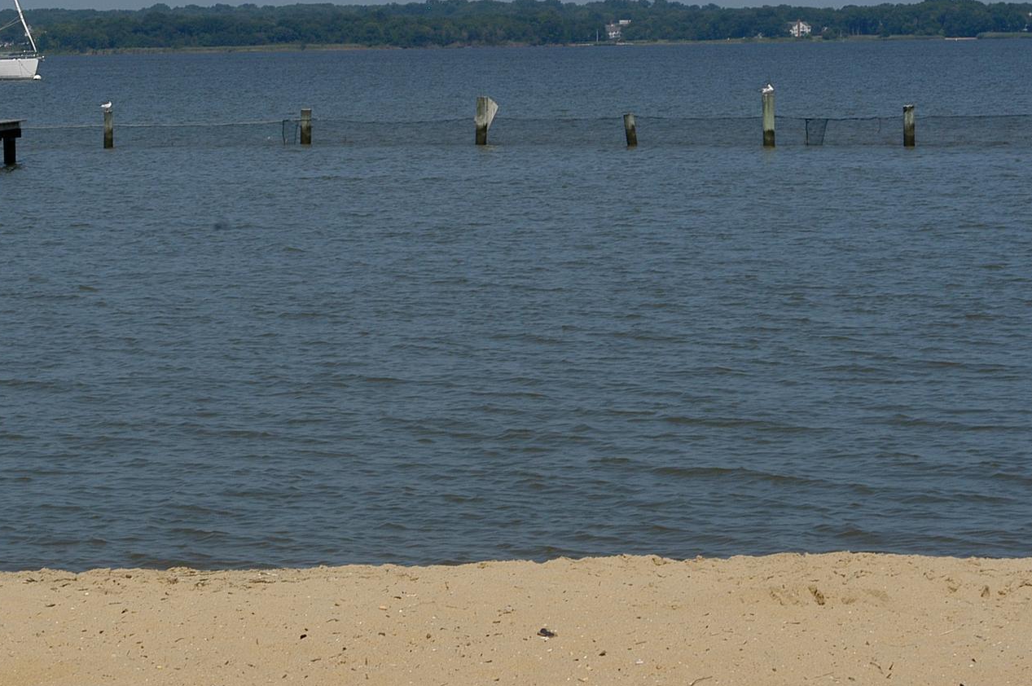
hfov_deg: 12.8
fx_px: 4582
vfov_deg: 8.6
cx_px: 458
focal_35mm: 160
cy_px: 239
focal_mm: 66
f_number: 10
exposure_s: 1/350
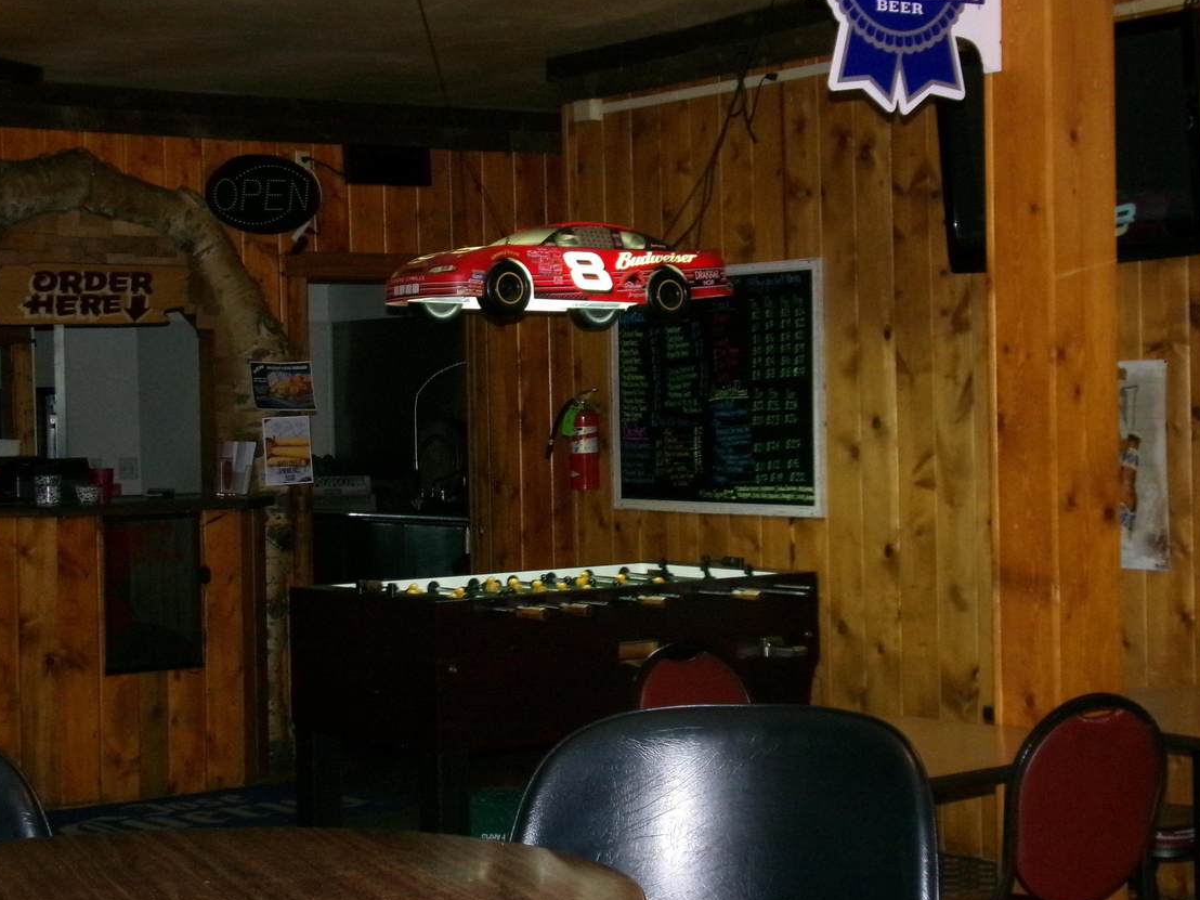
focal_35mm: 67
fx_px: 2323
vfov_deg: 21.9
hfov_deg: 29.0
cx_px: 661
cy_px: 445
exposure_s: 1/40
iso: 800
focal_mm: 10.3
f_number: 4.4
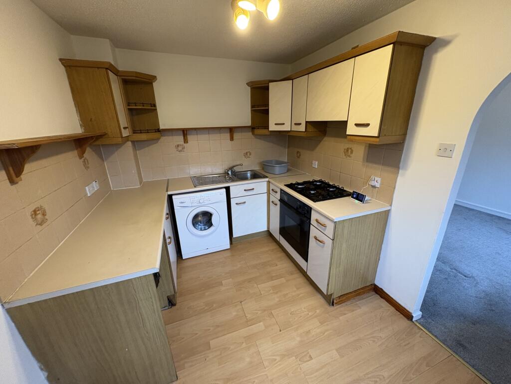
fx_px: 207
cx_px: 256
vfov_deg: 85.7
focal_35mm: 14
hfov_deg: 102.1
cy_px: 192
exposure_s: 1/50
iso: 200
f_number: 2.2
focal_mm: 2.22
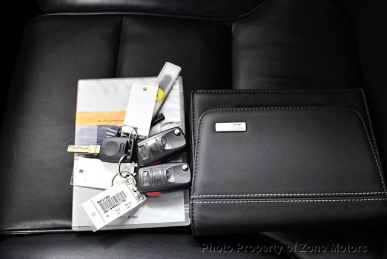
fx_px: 387
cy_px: 130
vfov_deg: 36.9
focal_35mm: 36
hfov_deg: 53.1
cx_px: 194
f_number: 3.5
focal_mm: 18
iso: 3200
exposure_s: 1/100
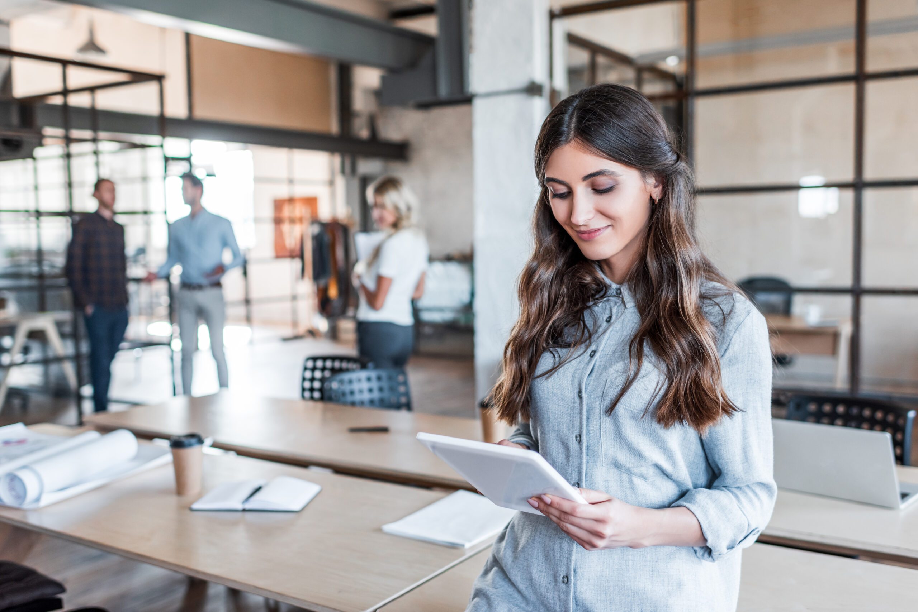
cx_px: 459
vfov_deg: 37.9
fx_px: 893
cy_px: 306
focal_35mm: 35
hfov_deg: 54.4
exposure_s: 1/125
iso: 400
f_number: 2.5
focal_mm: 35
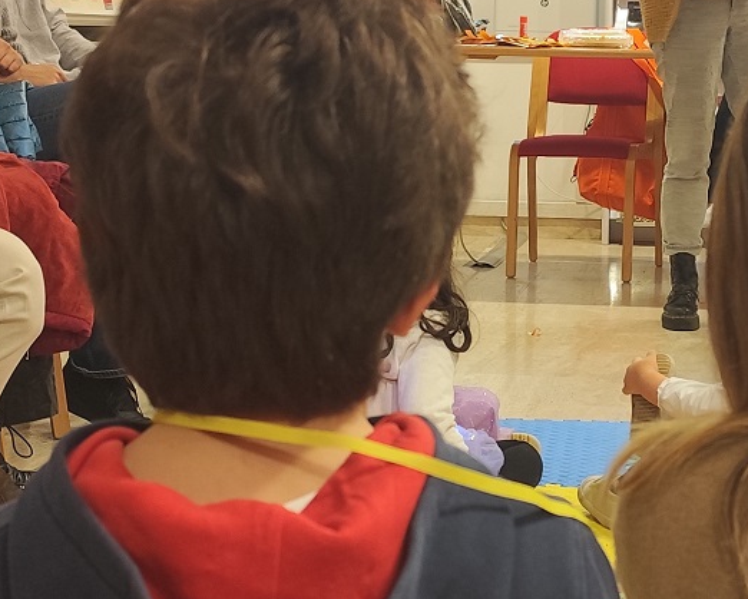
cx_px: 566
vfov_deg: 17.9
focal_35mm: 86
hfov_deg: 22.0
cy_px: 334
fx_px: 1905
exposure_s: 1/50
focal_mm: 6.19
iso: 640
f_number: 1.65
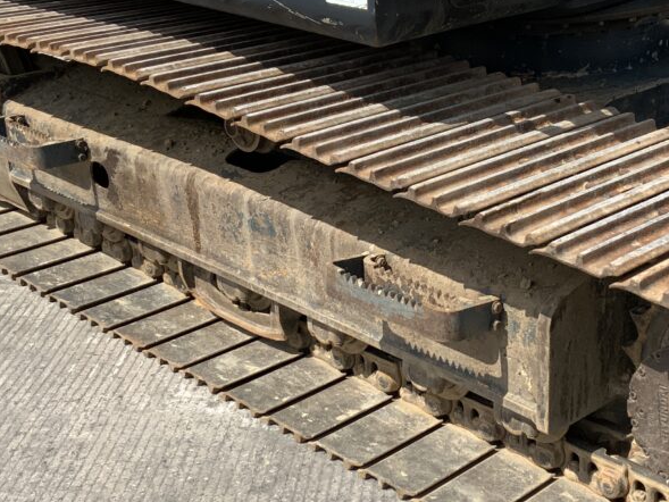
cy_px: 285
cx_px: 469
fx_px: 1218
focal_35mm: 63
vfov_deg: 23.3
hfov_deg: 30.4
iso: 16
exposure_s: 1/1730
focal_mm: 3
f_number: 1.8
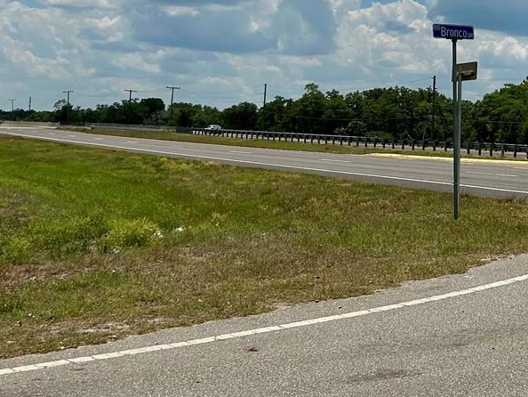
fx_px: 1068
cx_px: 539
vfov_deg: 20.8
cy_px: 84
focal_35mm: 70
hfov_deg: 26.2
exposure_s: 1/10309
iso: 50
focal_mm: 5.7
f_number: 1.5
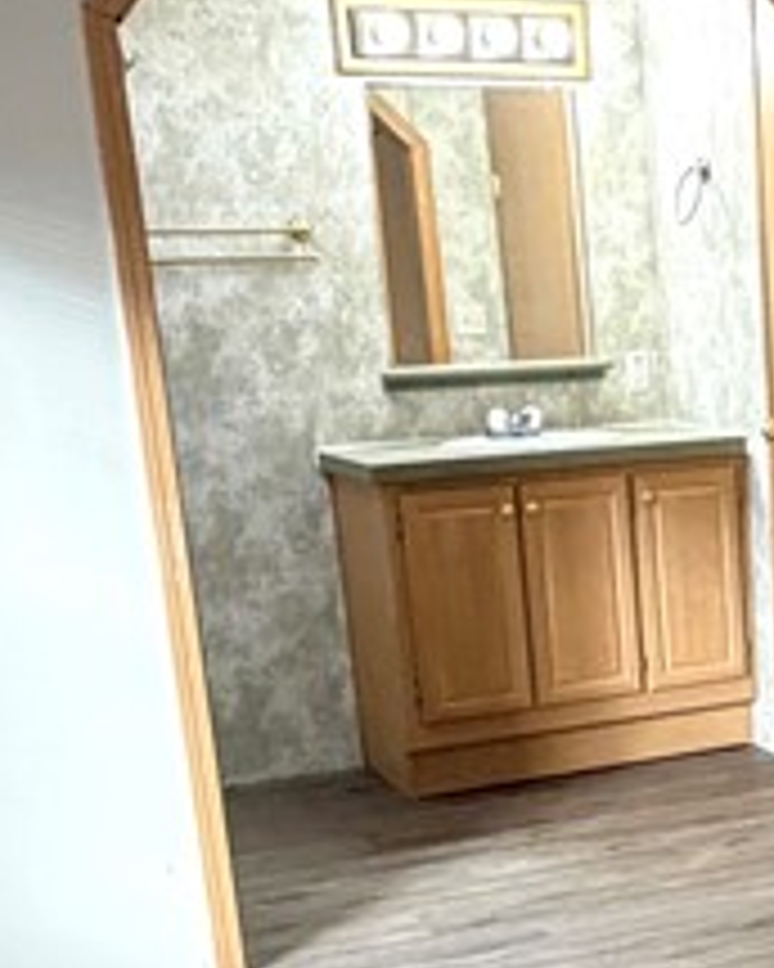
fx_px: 1861
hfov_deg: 22.0
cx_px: 886
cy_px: 833
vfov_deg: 28.2
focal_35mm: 65
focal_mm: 2.22
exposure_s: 1/120
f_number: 2.2
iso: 320
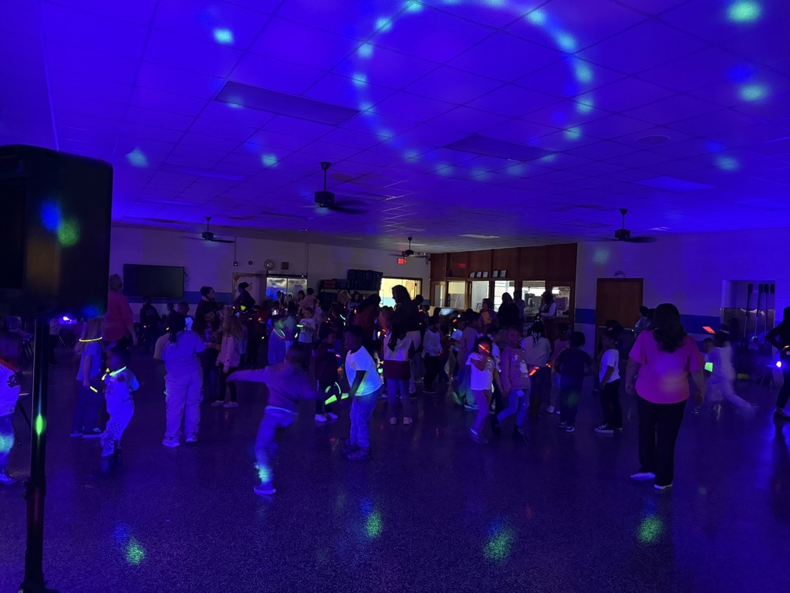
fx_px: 548
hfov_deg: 71.6
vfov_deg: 56.8
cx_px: 395
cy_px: 296
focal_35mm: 24
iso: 1600
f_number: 1.78
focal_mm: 6.76
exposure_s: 1/30
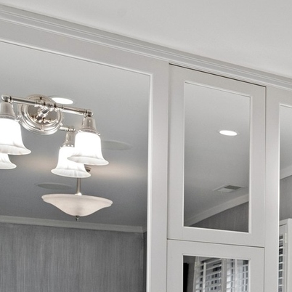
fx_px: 703
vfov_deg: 21.6
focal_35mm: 74
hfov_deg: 17.9
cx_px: 548
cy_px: 356
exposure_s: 1/6
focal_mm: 21.5
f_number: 8
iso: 400
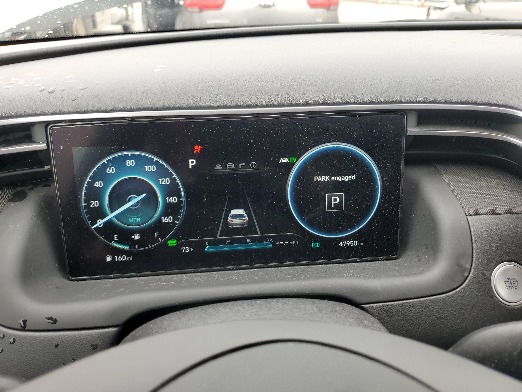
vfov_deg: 53.1
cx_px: 261
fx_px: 392
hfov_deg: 67.3
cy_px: 196
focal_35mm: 26
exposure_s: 1/152
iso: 50
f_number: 1.5
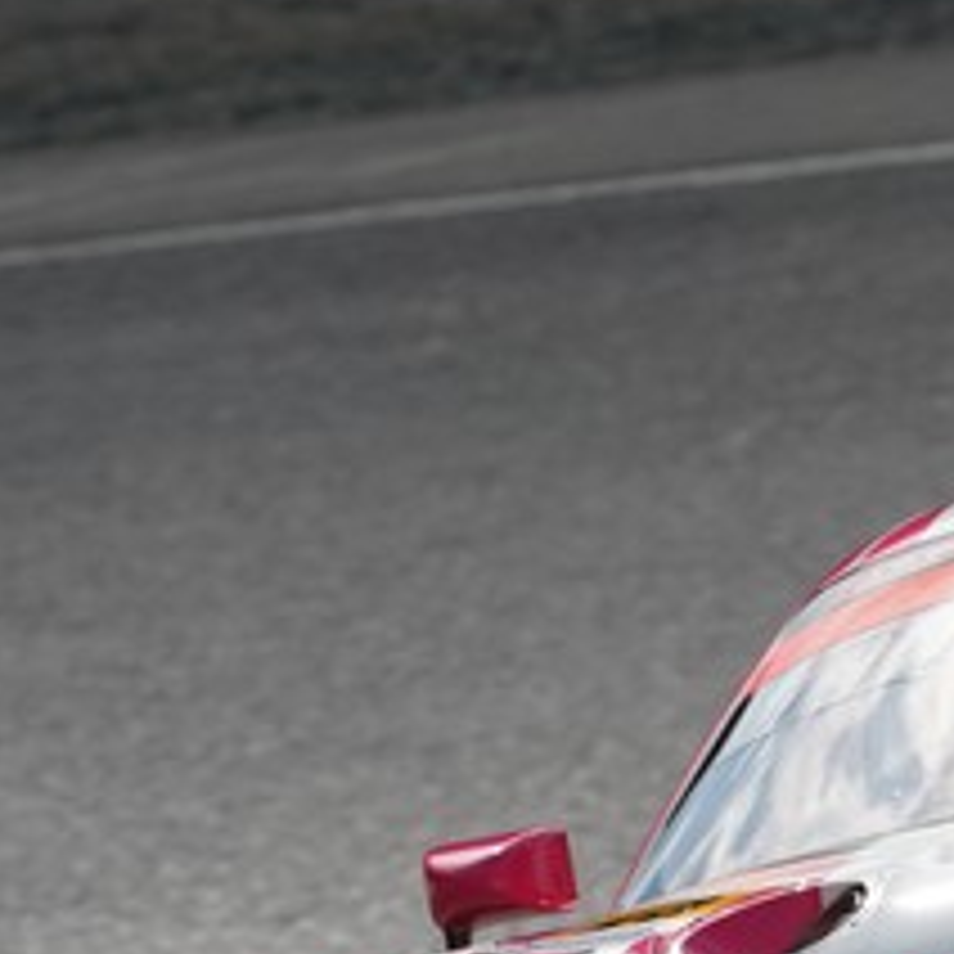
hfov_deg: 1.5
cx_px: 1143
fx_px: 36699
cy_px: 724
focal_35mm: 1177
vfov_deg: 1.5
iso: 200
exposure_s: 1/640
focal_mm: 407
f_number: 10
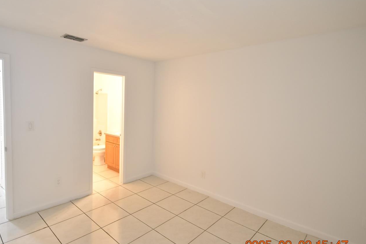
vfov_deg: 64.5
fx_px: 193
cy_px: 114
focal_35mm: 19
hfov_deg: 86.5
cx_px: 160
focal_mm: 10
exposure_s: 1/30
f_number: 3.5
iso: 800
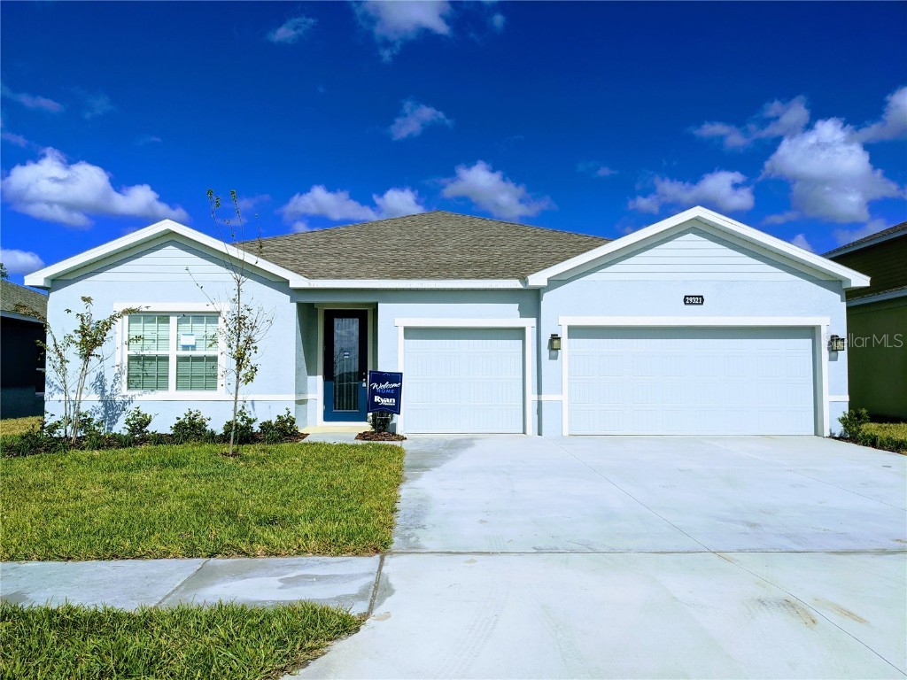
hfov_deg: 65.3
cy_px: 340
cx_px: 454
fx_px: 707
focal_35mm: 27
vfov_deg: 51.4
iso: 71
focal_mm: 4.38
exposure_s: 1/7812
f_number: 1.73
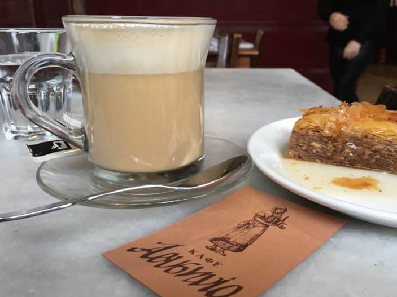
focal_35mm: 33
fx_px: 378
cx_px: 211
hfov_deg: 55.3
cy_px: 147
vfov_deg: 42.9
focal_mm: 4.15
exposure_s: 1/33
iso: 80
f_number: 2.2
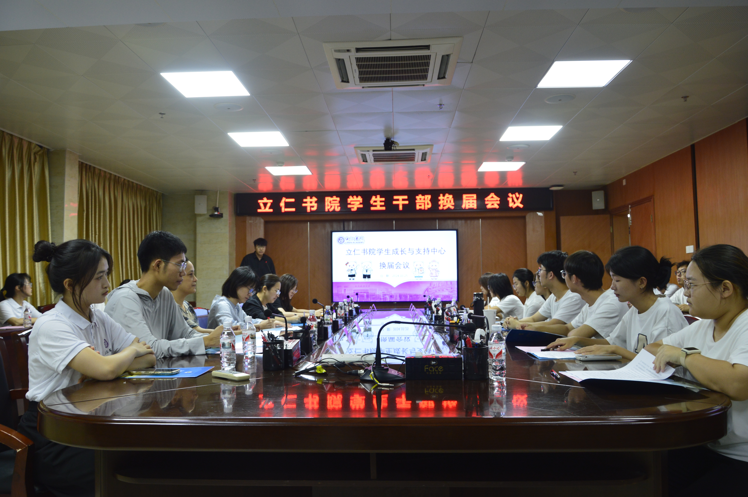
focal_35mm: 27
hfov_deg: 67.4
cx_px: 374
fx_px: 560
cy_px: 248
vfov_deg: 47.8
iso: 400
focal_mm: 18
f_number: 3.5
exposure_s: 1/30
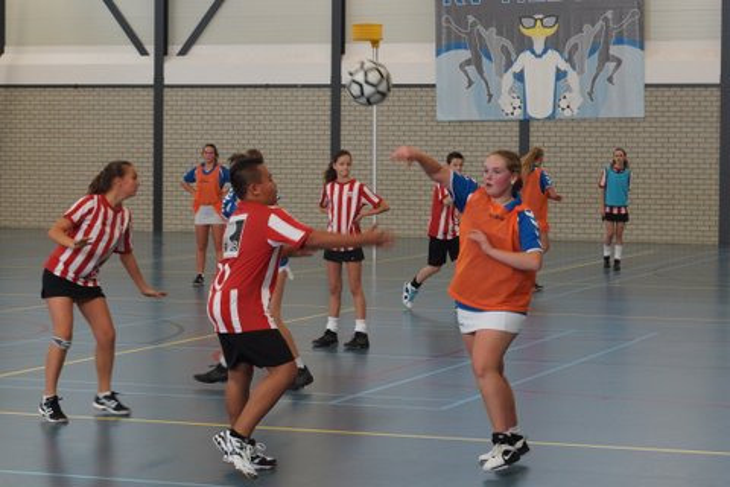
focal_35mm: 75
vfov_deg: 18.2
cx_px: 365
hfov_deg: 27.0
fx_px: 1521
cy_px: 244
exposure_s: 1/200
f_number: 4.5
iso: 800
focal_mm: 50
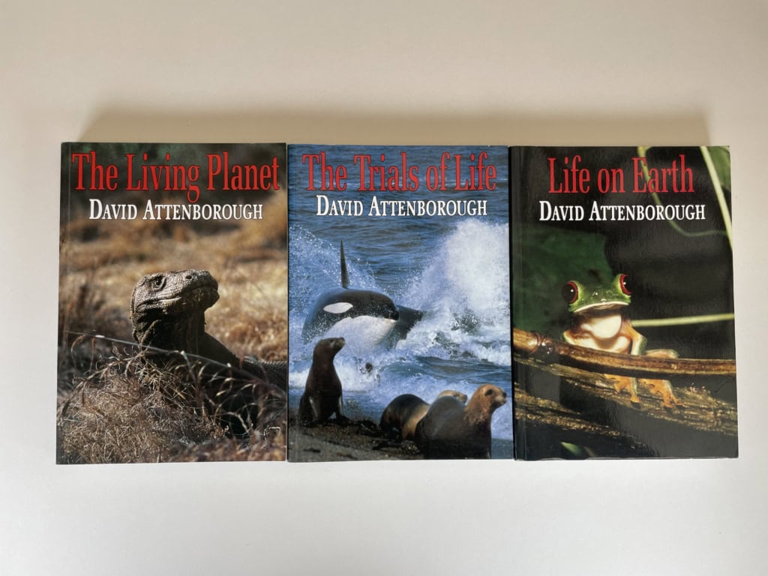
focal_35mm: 26
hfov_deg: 67.3
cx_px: 384
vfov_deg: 53.1
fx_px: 577
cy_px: 288
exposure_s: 1/121
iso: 40
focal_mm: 4.2
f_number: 1.6
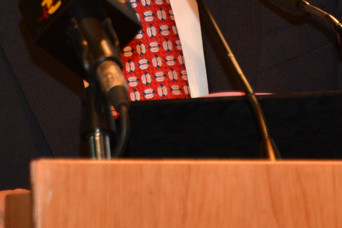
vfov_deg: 1.1
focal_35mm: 1219
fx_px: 11582
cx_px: 146
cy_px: -198
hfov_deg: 1.7
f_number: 5.6
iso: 1250
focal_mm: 300
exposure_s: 1/80
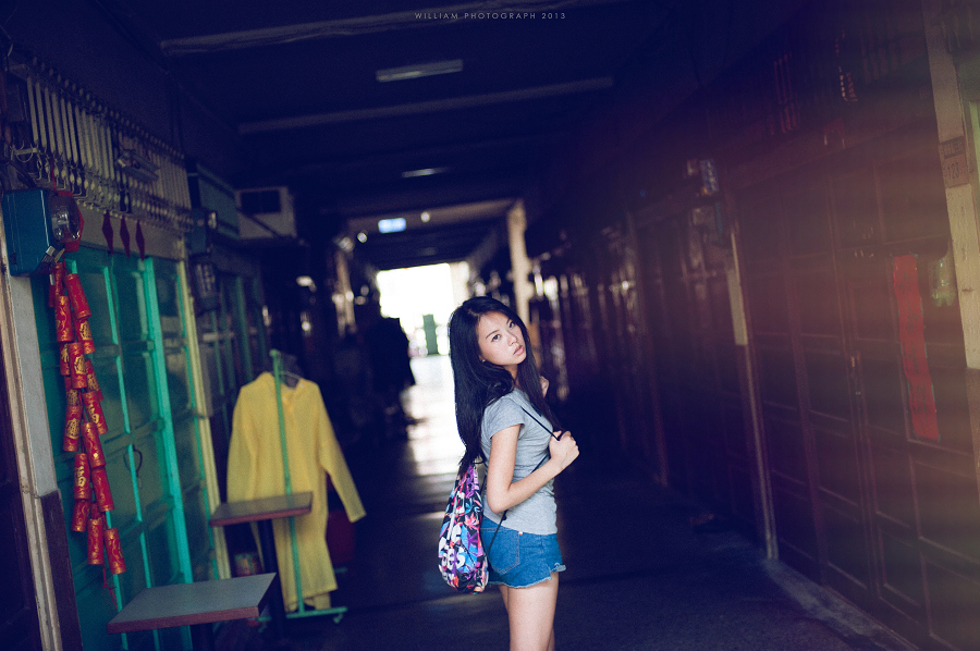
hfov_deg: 39.6
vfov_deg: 26.9
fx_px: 1360
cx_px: 490
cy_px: 326
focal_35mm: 50
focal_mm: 50
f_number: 1.8
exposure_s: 1/200
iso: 400
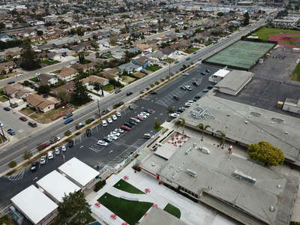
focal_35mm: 26
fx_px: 225
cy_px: 112
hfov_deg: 67.3
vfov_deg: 53.1
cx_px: 150
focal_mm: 4.73
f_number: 2.2
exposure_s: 1/2053
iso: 100
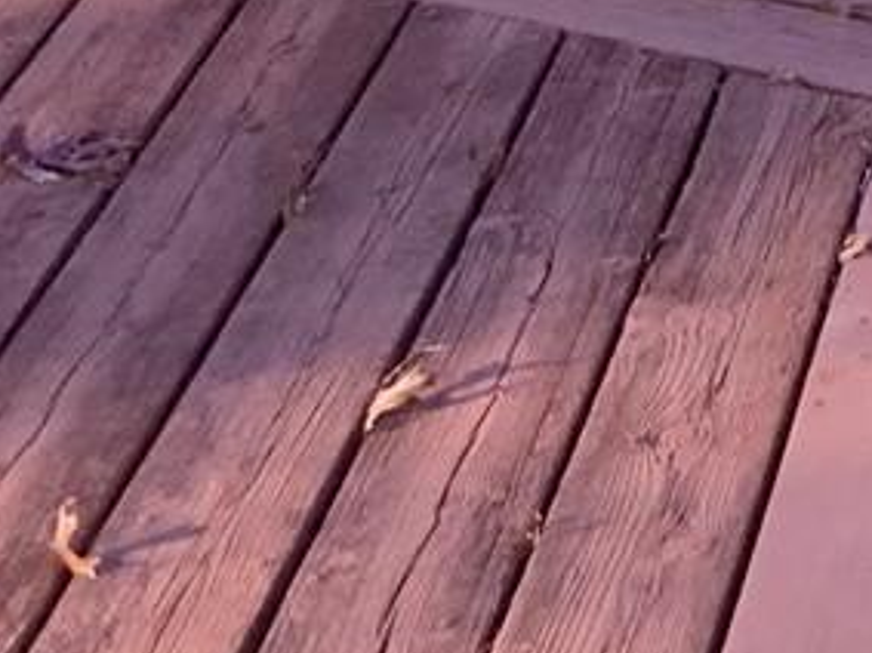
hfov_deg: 8.6
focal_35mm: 210
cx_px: 2117
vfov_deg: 6.7
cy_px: -998
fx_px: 5288
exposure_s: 1/127
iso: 16
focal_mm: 3
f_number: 1.8
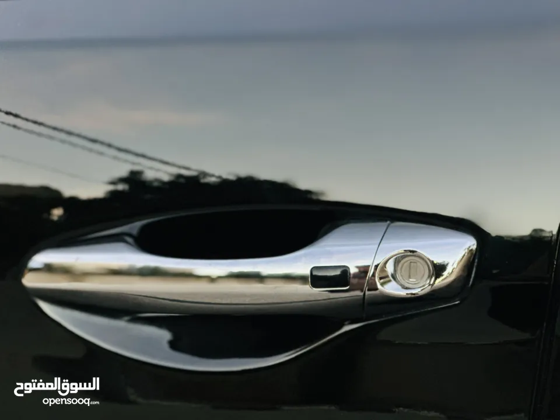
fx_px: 1246
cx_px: 280
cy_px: 210
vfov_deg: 19.1
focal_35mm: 77
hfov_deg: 25.3
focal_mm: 9
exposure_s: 1/27
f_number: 2.8
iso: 400
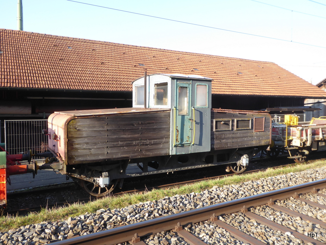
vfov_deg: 48.2
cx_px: 163
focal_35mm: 29
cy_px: 122
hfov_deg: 61.7
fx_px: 273
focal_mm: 5
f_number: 3.5
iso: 80
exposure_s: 1/160
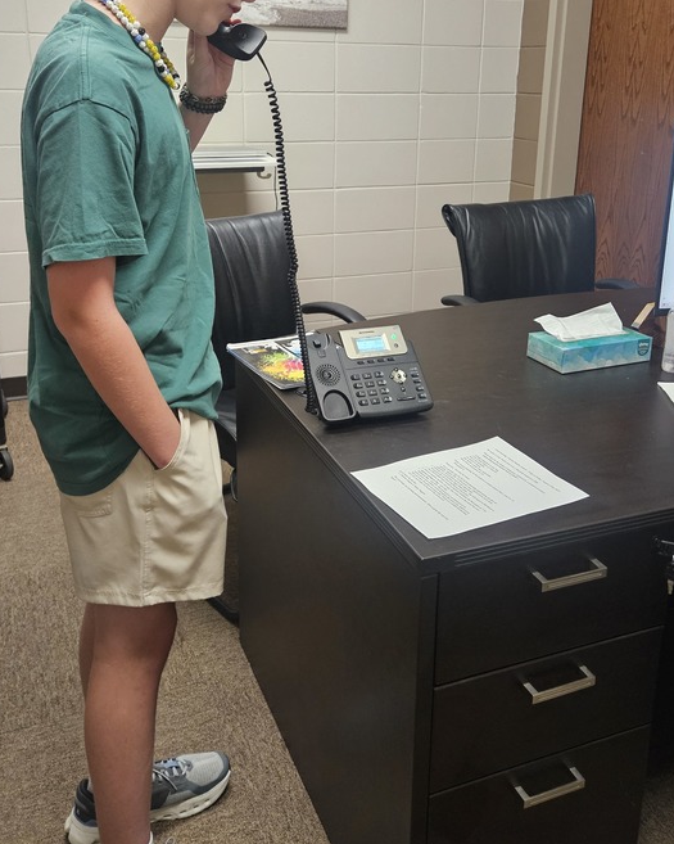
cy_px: 319
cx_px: 352
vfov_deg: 51.0
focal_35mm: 35
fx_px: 873
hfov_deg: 42.2
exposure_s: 1/120
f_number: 1.8
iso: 500
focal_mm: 5.4
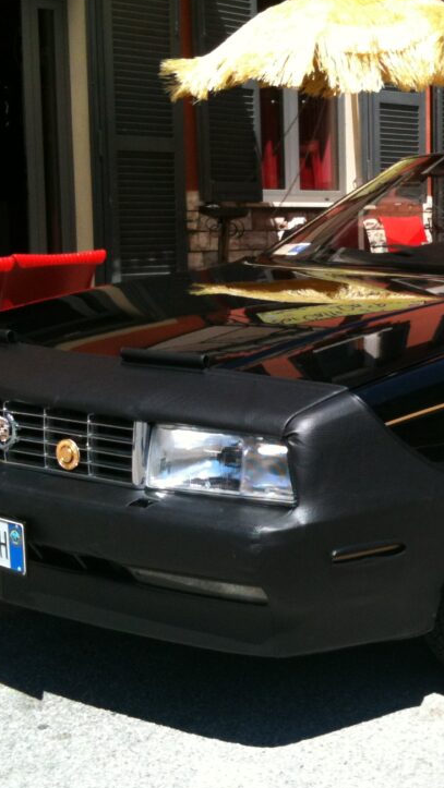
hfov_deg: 19.5
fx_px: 1255
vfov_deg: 34.9
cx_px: 437
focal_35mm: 60
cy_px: 361
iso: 64
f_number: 2.8
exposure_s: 1/716
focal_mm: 3.85
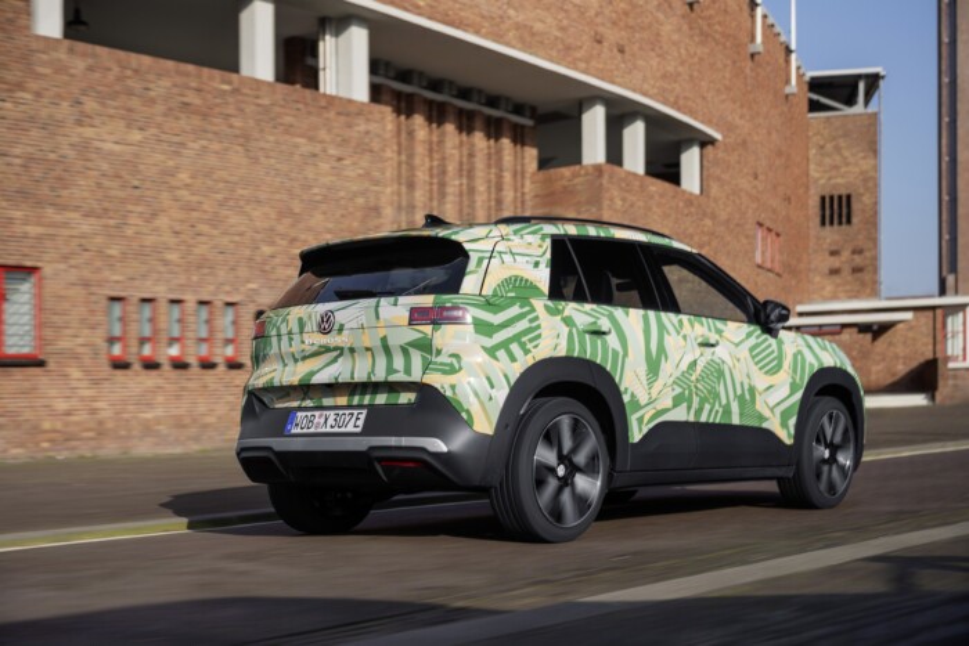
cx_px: 484
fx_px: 1400
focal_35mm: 52
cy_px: 323
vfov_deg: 26.0
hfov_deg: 38.2
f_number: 2.8
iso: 100
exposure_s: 1/50
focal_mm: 52
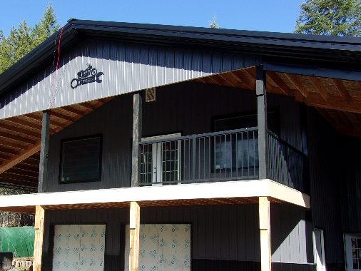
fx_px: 449
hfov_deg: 43.6
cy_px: 158
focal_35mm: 43
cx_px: 147
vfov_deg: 33.5
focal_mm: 6.1
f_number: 11.6
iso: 80
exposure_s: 1/38
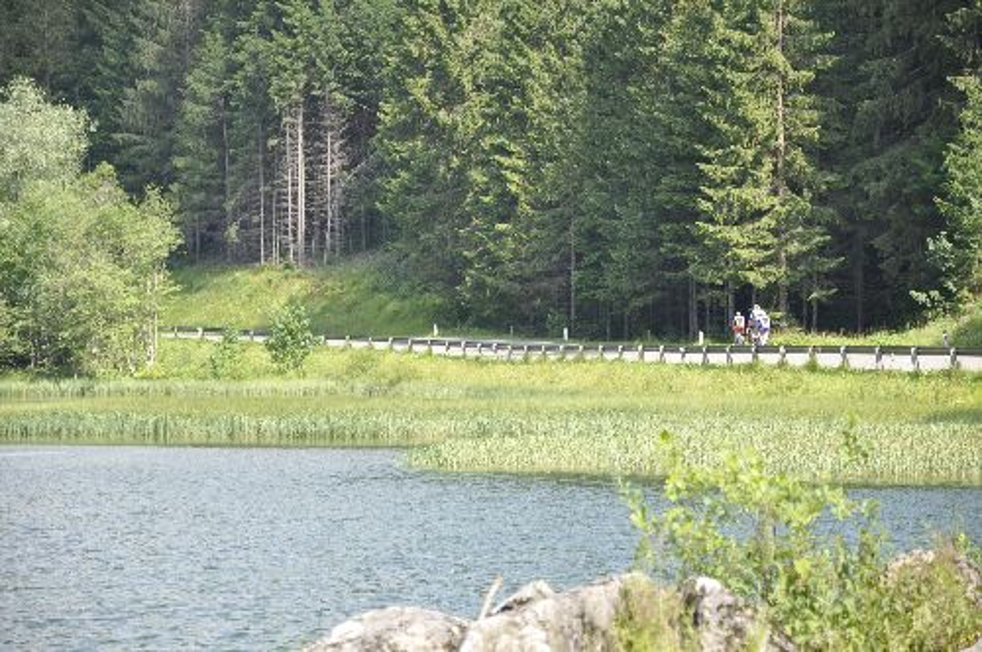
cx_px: 491
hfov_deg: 13.1
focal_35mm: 158
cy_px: 326
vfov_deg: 8.7
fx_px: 4291
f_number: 6.3
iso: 200
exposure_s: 1/200
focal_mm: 105
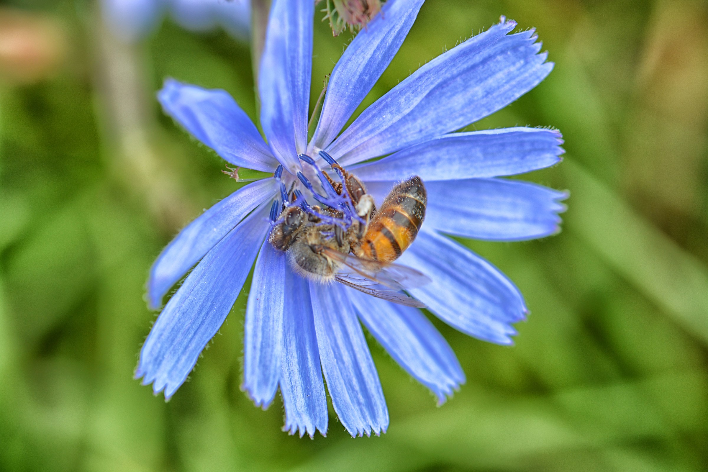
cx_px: 354
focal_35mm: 128
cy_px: 236
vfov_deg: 10.8
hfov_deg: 16.1
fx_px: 2507
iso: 280
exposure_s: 1/125
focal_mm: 85
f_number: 8
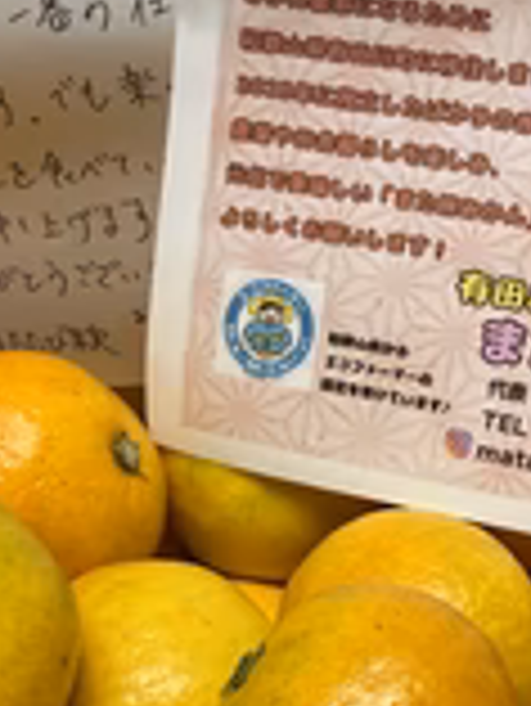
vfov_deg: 30.3
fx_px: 1246
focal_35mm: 61
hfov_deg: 24.0
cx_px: 292
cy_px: 639
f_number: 2.2
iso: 200
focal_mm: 2.22
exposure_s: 1/62
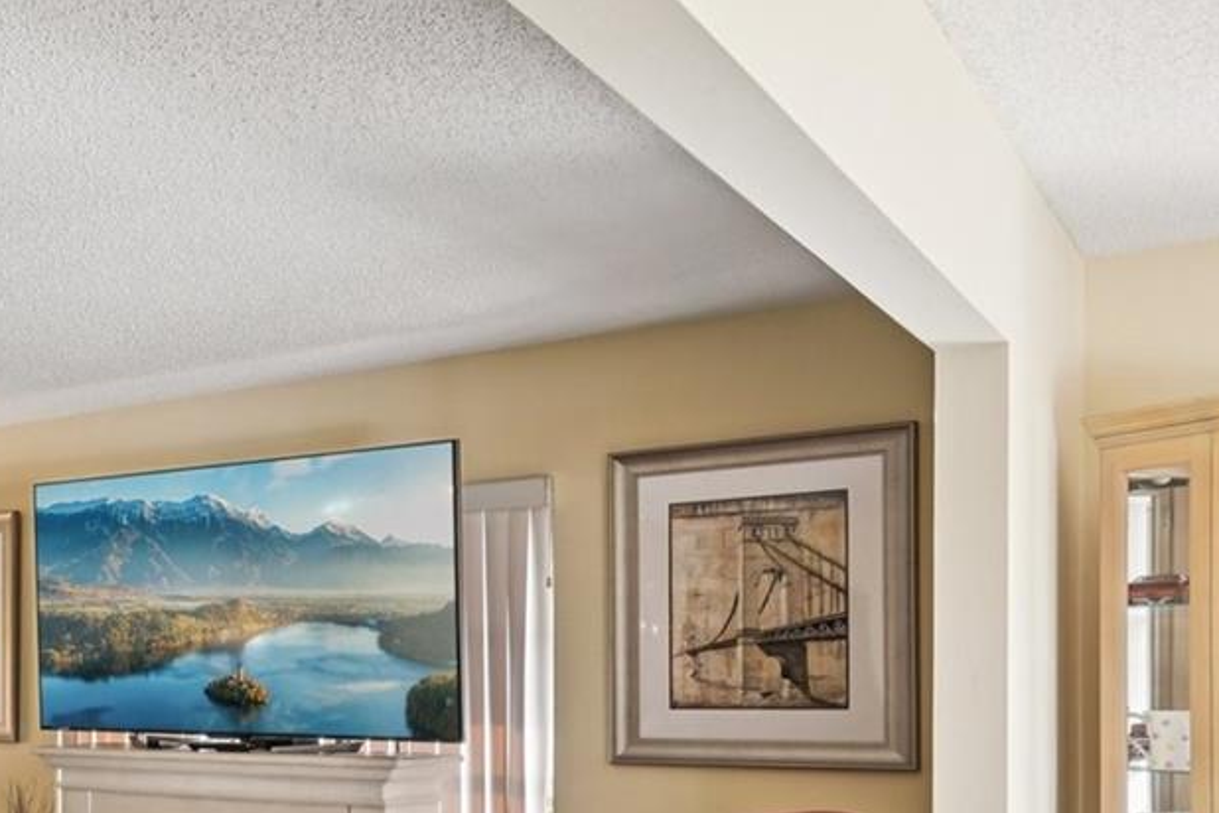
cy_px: 669
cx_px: -152
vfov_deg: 28.9
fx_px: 1534
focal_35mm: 45
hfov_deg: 36.1
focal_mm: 17.5
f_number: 8
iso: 400
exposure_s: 1/10
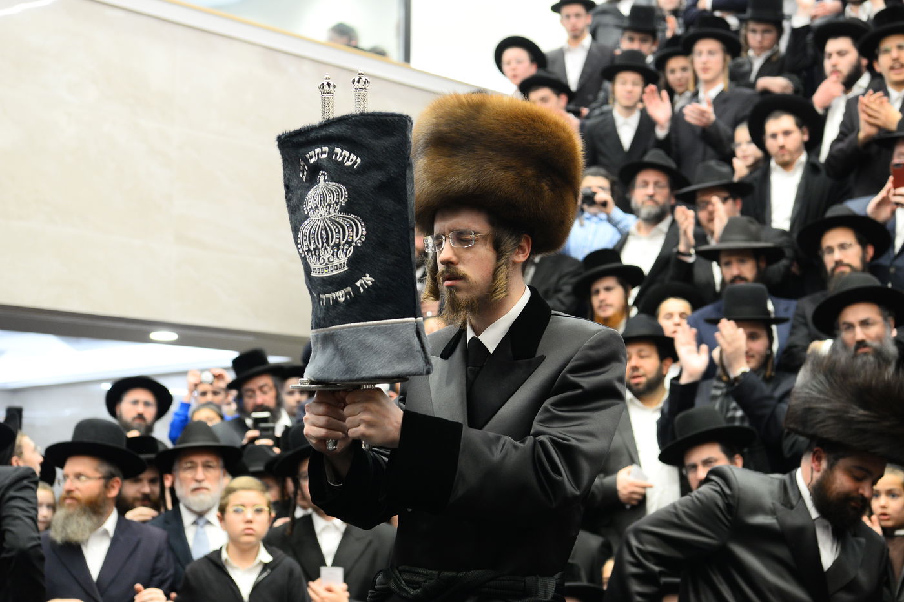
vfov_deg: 19.5
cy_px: 301
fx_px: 1757
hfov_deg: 28.8
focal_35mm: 70
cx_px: 452
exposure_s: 1/100
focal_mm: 70
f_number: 5
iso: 1600
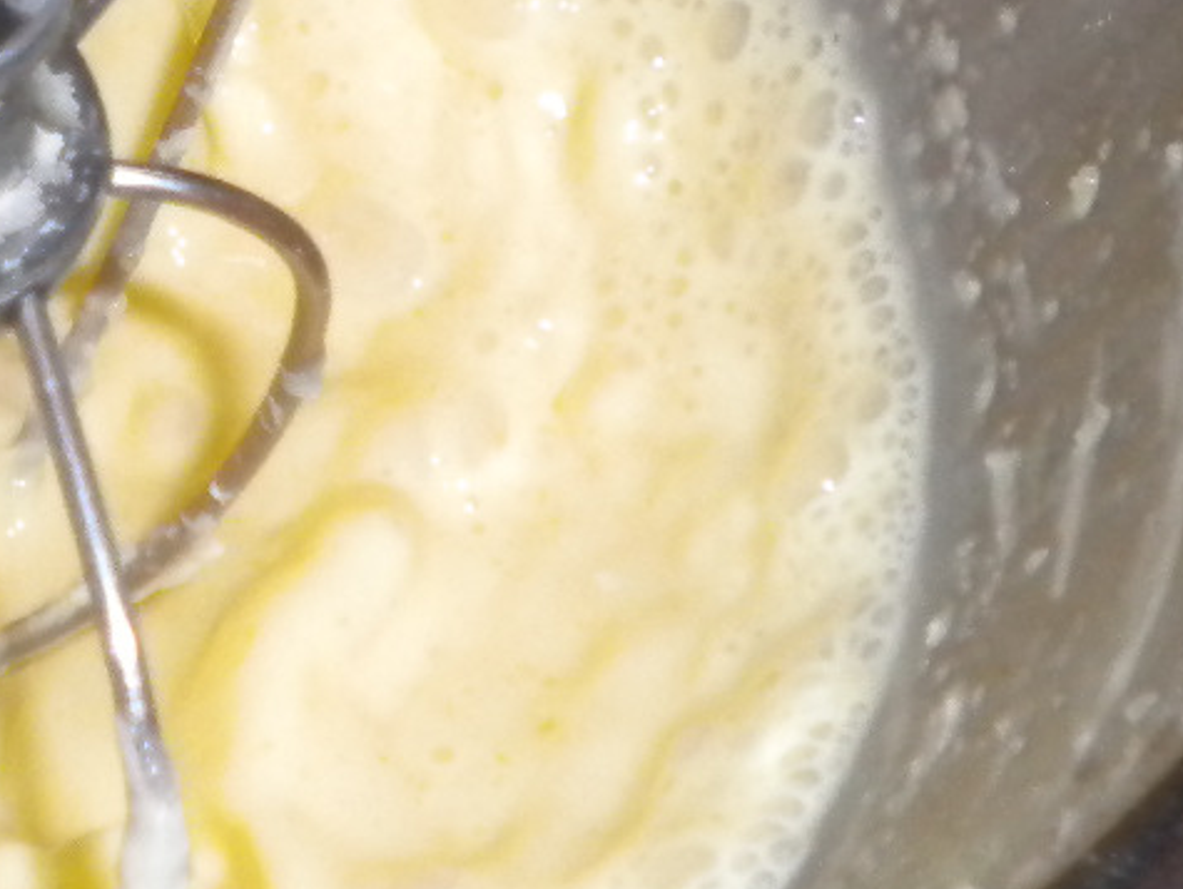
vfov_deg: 14.0
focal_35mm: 106
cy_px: 309
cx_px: -55
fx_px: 3625
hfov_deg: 18.0
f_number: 3.1
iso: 400
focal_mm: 6.3
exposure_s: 1/30
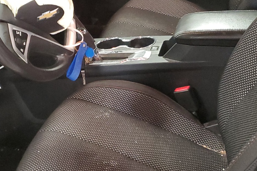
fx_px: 414
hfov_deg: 34.2
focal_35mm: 58
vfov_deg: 23.4
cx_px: 88
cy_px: 92
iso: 507
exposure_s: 1/15
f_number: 1.5
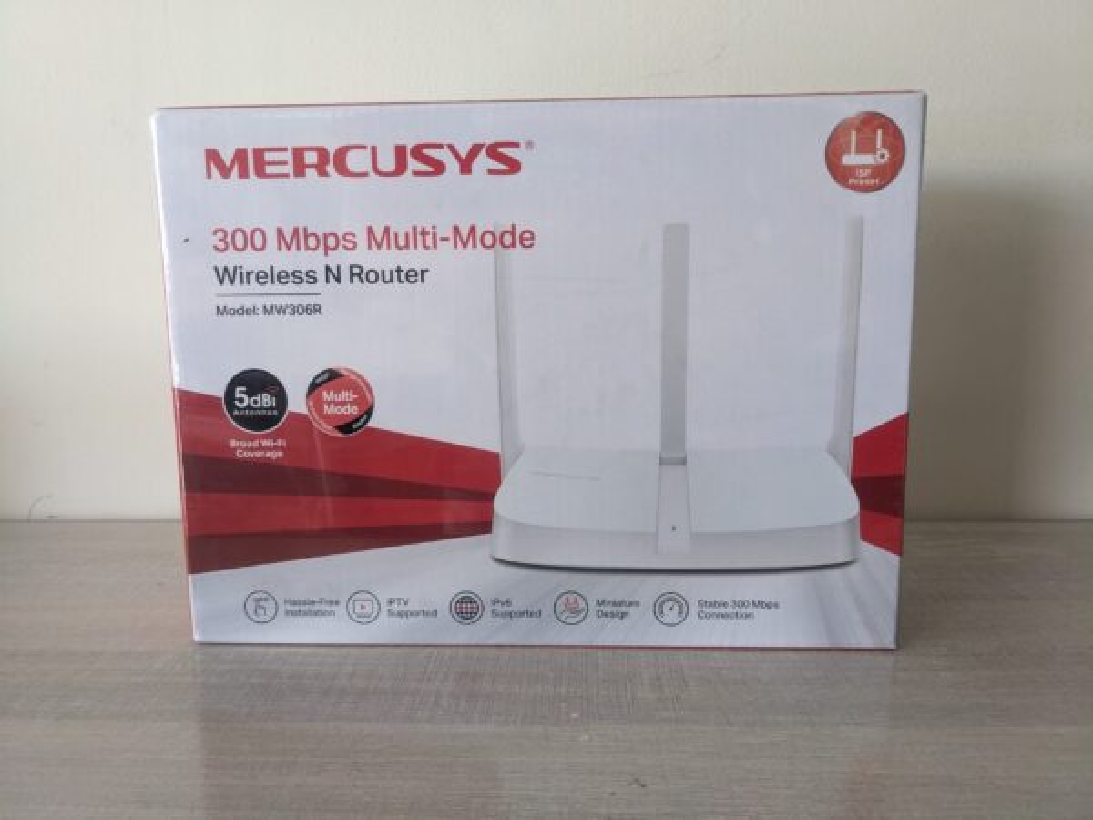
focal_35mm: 27
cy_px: 410
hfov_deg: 65.3
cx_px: 546
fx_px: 853
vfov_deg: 51.4
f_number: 1.73
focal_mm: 4.38
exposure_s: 1/49.9
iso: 268
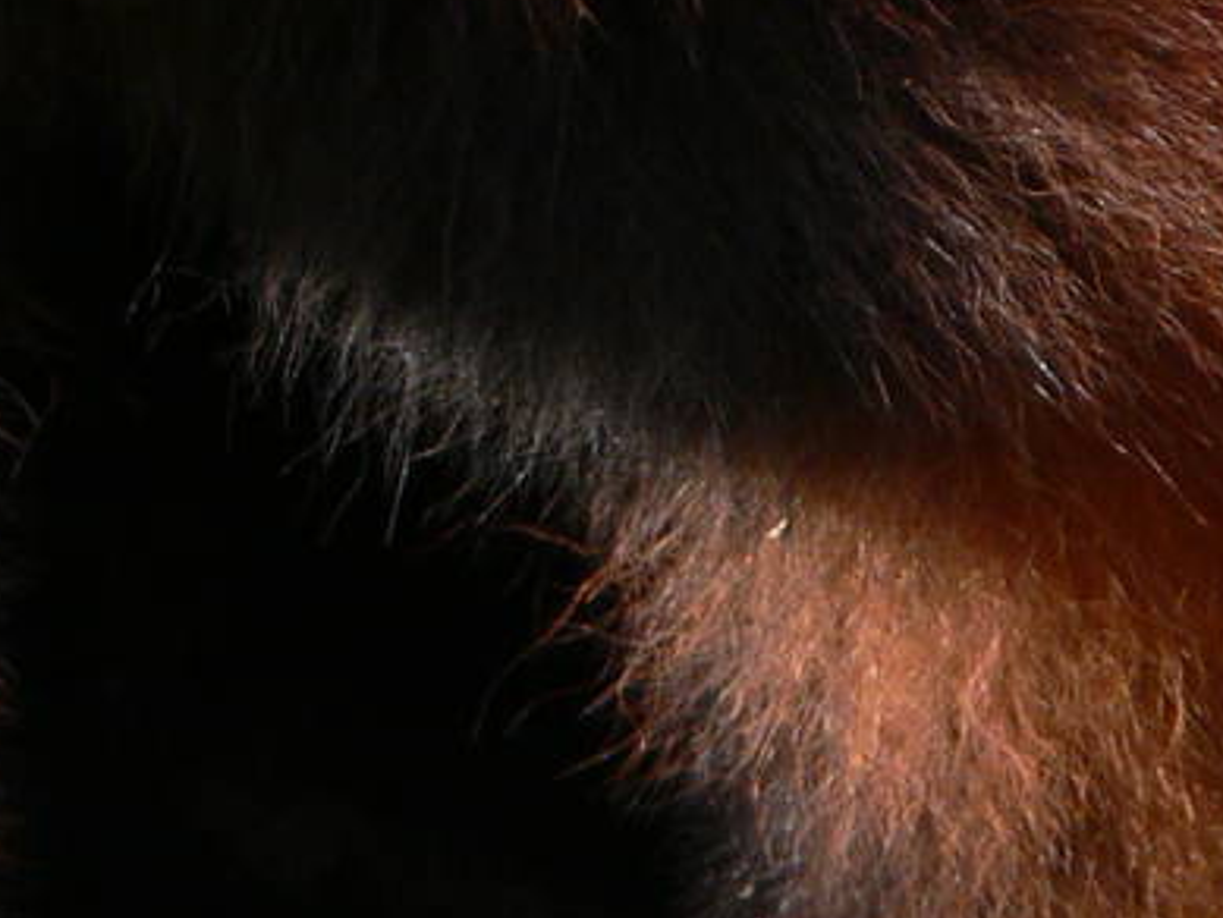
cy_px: -604
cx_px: -956
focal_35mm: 1728
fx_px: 61070
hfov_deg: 1.1
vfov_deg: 0.9
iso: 80
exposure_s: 1/125
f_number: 5.6
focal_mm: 88.8
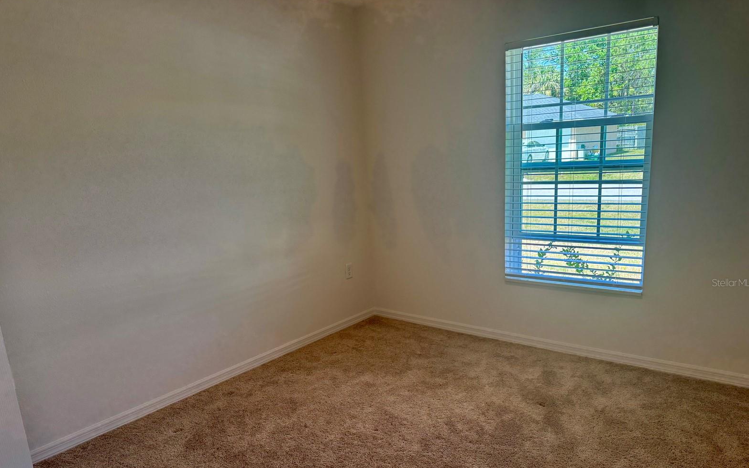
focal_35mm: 26
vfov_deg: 47.3
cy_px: 282
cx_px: 374
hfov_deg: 70.4
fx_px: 531
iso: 100
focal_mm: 6.76
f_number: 1.78
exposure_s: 1/151
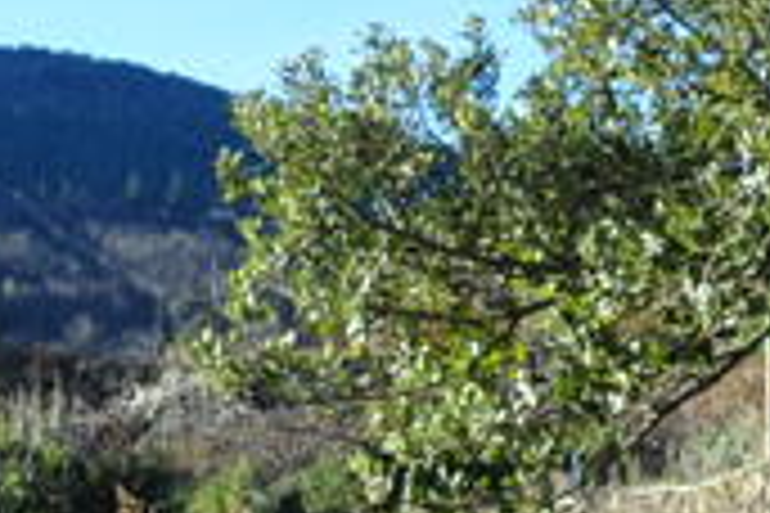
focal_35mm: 140
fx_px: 2994
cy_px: 972
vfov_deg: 9.3
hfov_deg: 14.6
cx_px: 212
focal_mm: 16
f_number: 13
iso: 400
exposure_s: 1/100
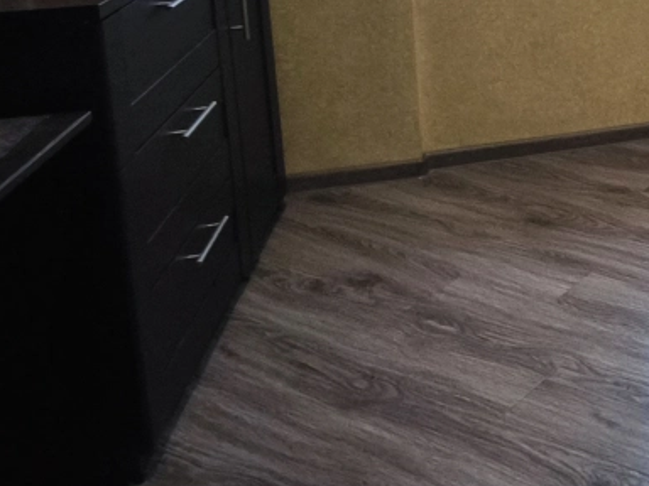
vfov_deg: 26.4
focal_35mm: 49
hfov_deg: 30.8
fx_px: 919
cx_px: 835
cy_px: -99
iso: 250
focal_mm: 1.91
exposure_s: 1/50
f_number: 2.2
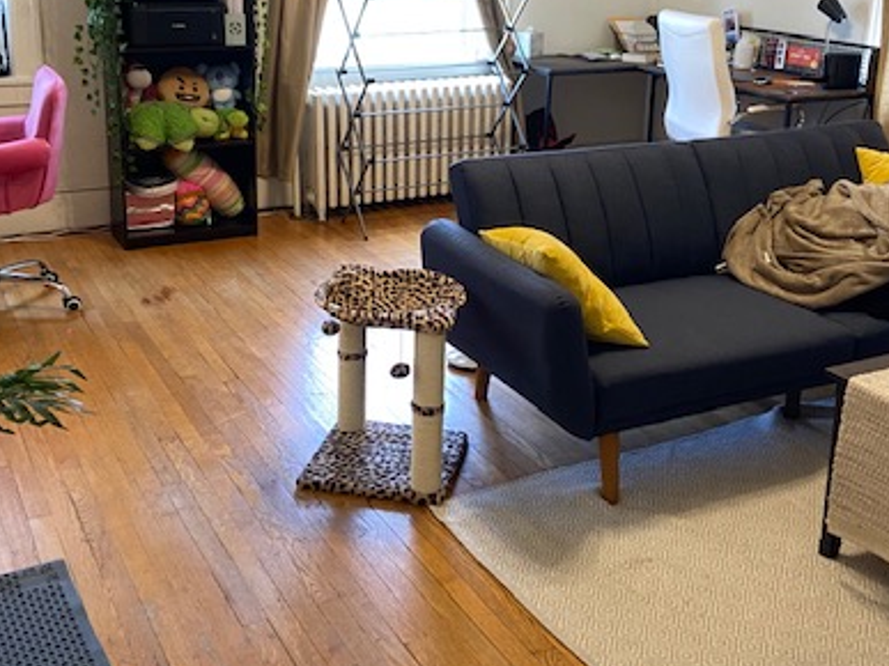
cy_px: 223
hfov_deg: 43.8
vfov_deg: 33.3
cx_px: 423
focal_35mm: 43
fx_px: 1104
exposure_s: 1/60
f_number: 1.8
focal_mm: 4.25
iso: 125
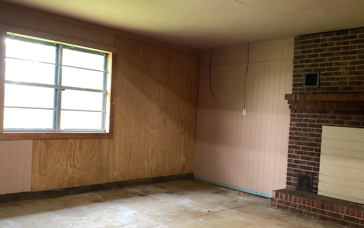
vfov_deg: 36.3
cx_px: 179
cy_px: 122
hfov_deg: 55.3
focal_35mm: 35
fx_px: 347
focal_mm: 3.3
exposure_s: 1/40
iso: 250
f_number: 2.4
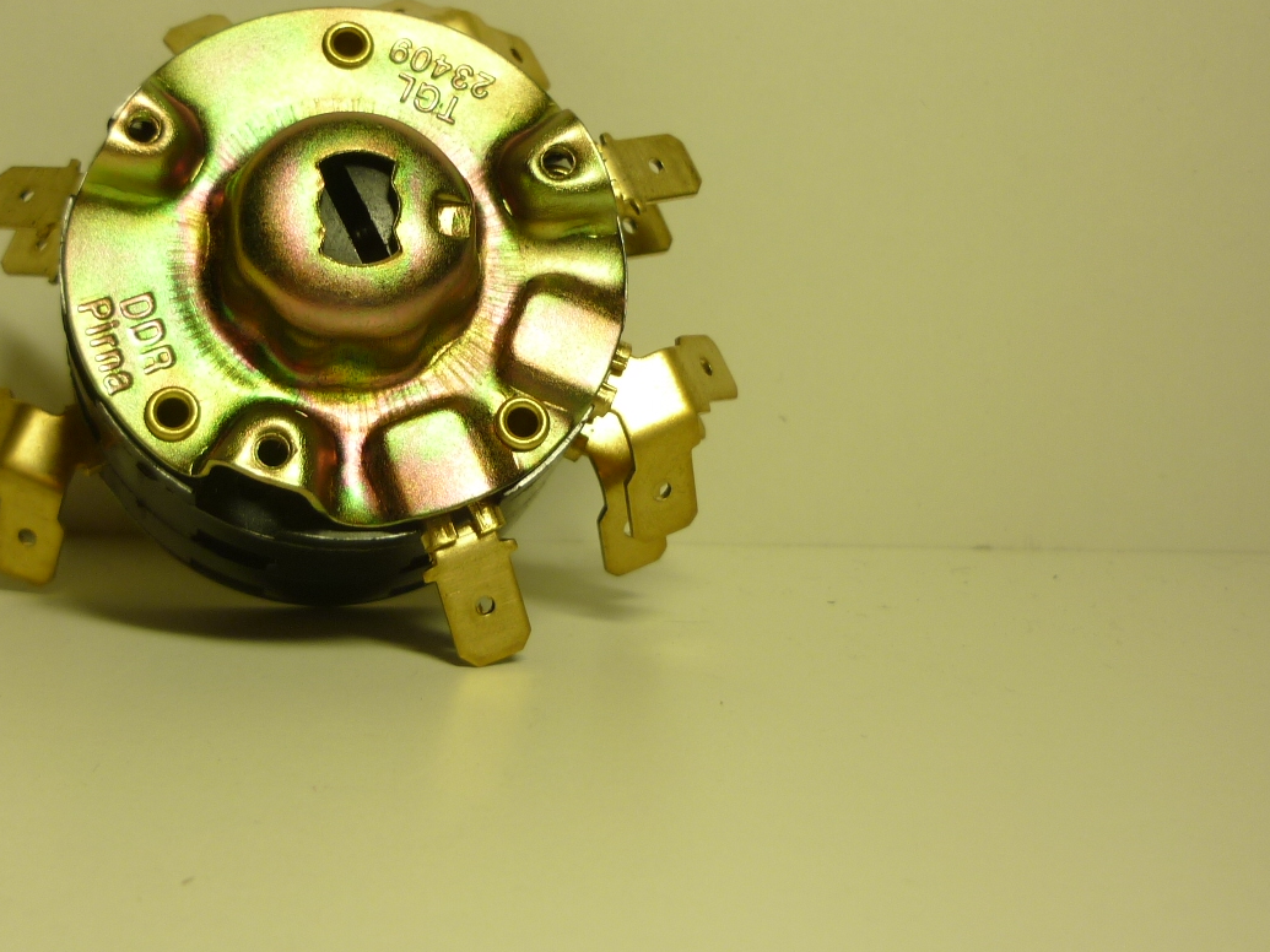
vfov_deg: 28.4
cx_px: 406
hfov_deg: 37.0
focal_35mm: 51
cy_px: 351
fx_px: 1871
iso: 80
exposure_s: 1/60
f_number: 2.8
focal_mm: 5.5
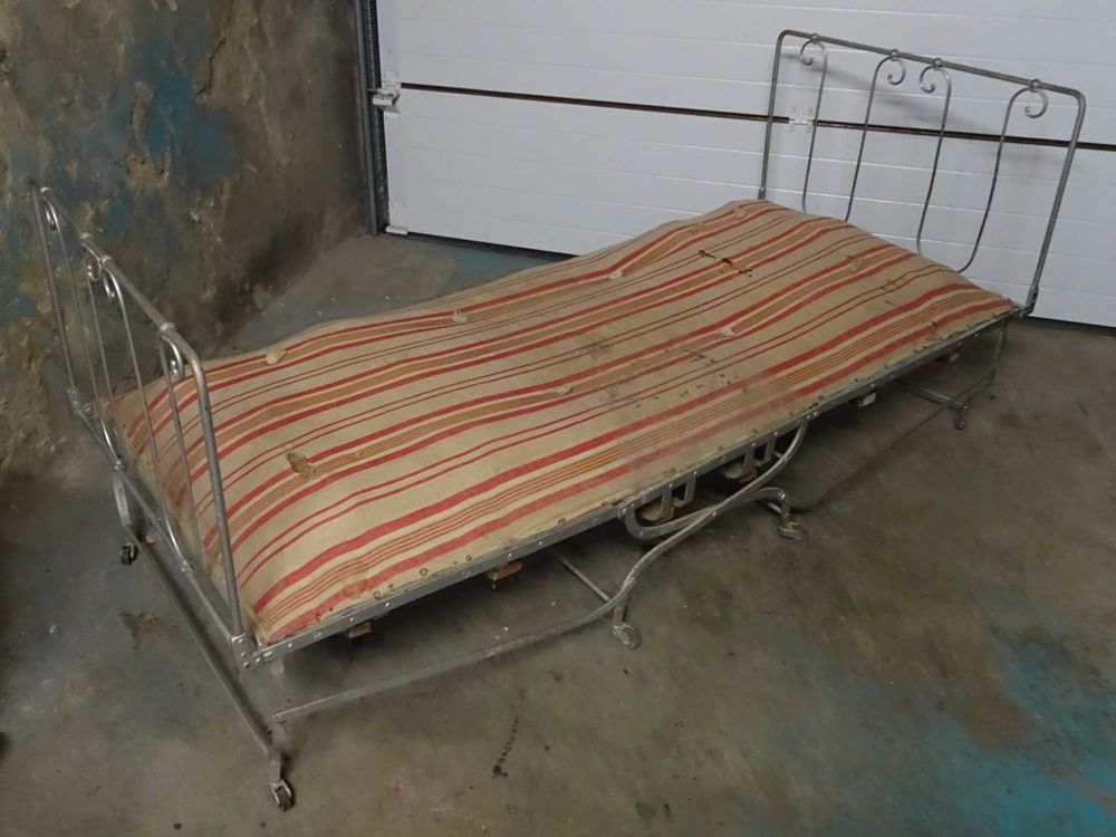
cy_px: 418
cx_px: 558
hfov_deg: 71.6
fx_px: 774
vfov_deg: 56.8
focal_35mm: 24
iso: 800
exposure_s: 1/13
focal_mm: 4.1
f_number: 3.5
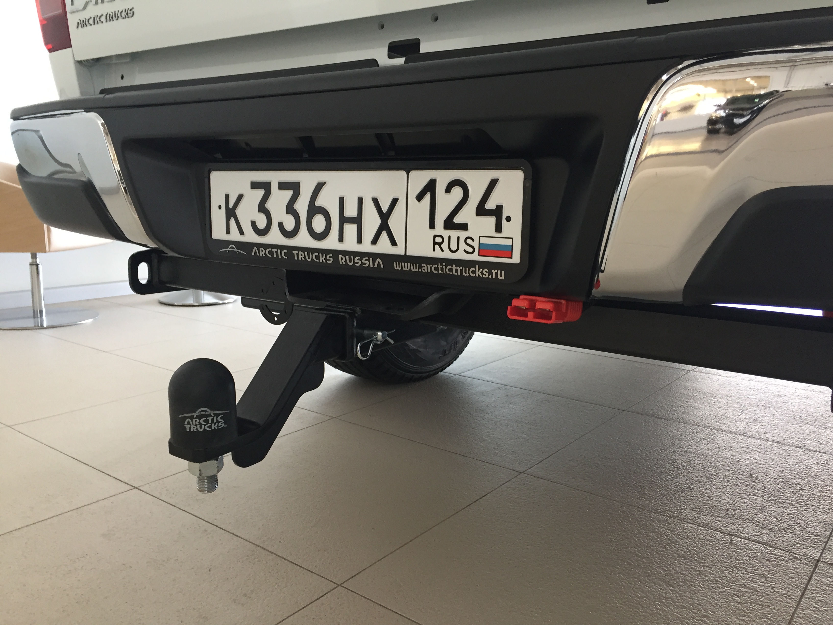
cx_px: 416
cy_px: 312
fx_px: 698
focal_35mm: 29
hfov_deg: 61.7
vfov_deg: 48.2
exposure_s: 1/33
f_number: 2.2
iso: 125
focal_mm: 4.15
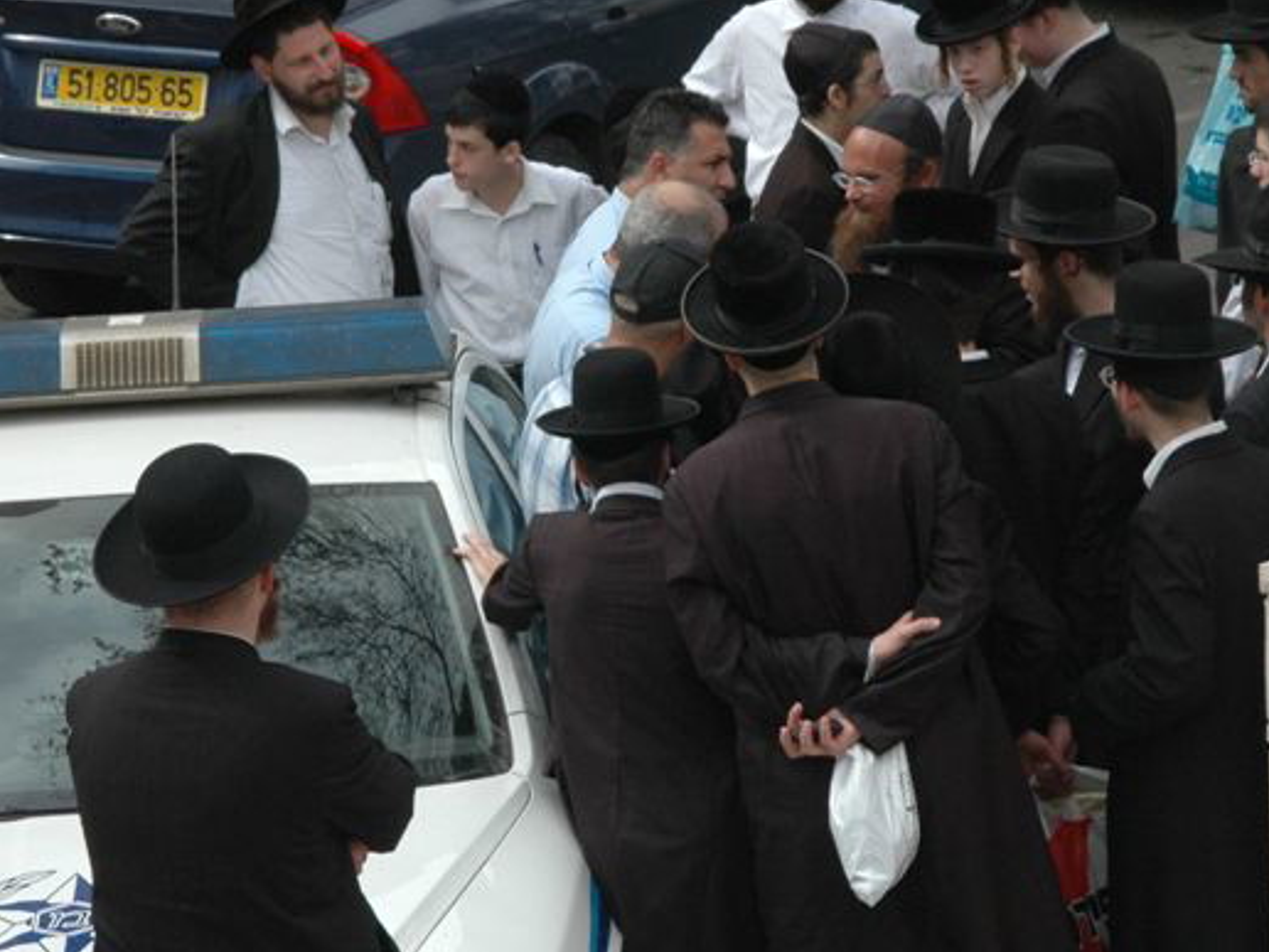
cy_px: 392
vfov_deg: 6.7
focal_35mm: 223
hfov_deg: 8.9
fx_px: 8175
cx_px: 785
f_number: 9
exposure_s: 1/320
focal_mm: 78
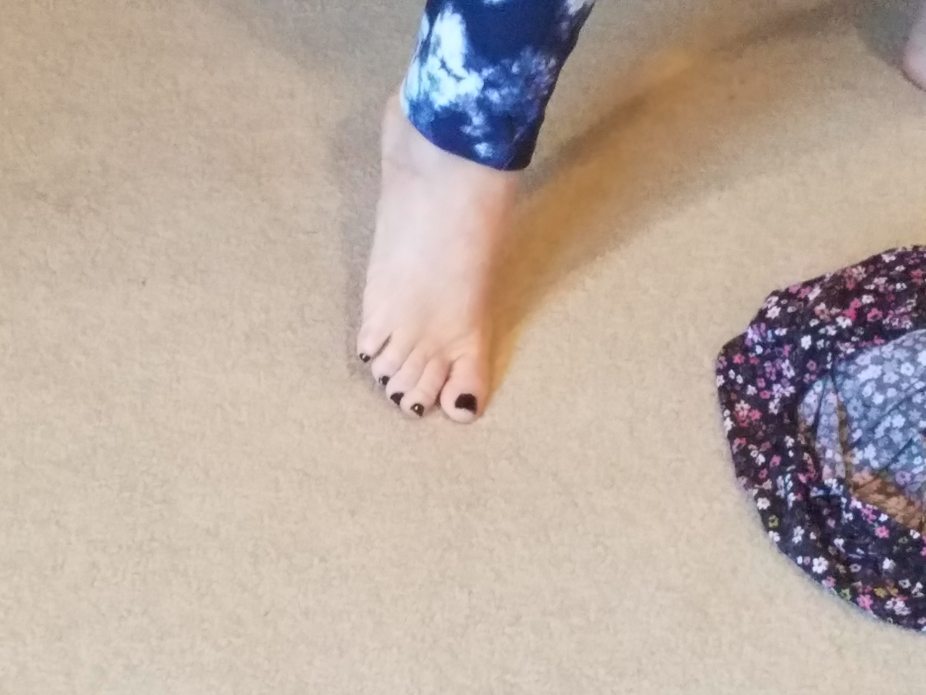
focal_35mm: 26
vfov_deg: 53.1
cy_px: 348
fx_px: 696
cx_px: 463
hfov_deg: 67.3
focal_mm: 4.2
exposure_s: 1/60
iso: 800
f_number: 1.7
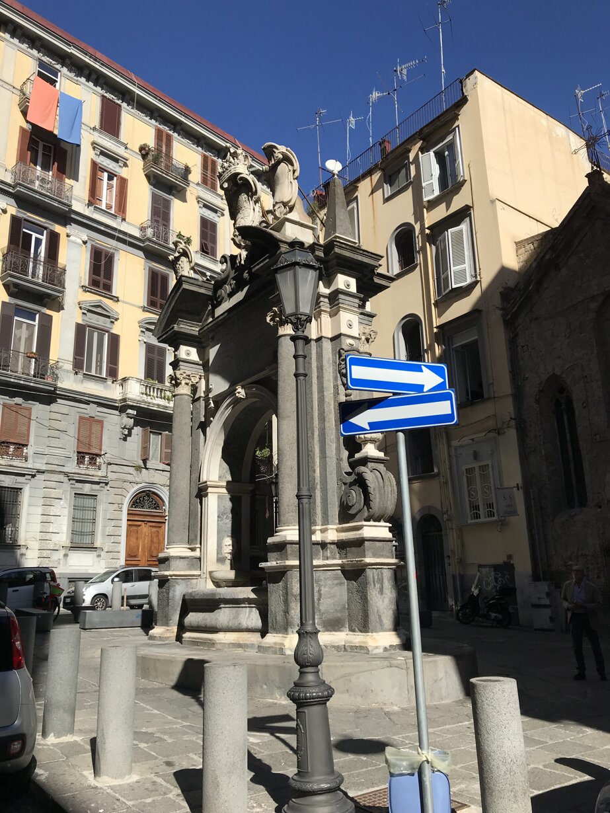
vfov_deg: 63.4
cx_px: 305
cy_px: 406
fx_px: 658
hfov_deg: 49.8
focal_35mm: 28
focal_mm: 3.99
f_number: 1.8
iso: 20
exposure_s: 1/2817
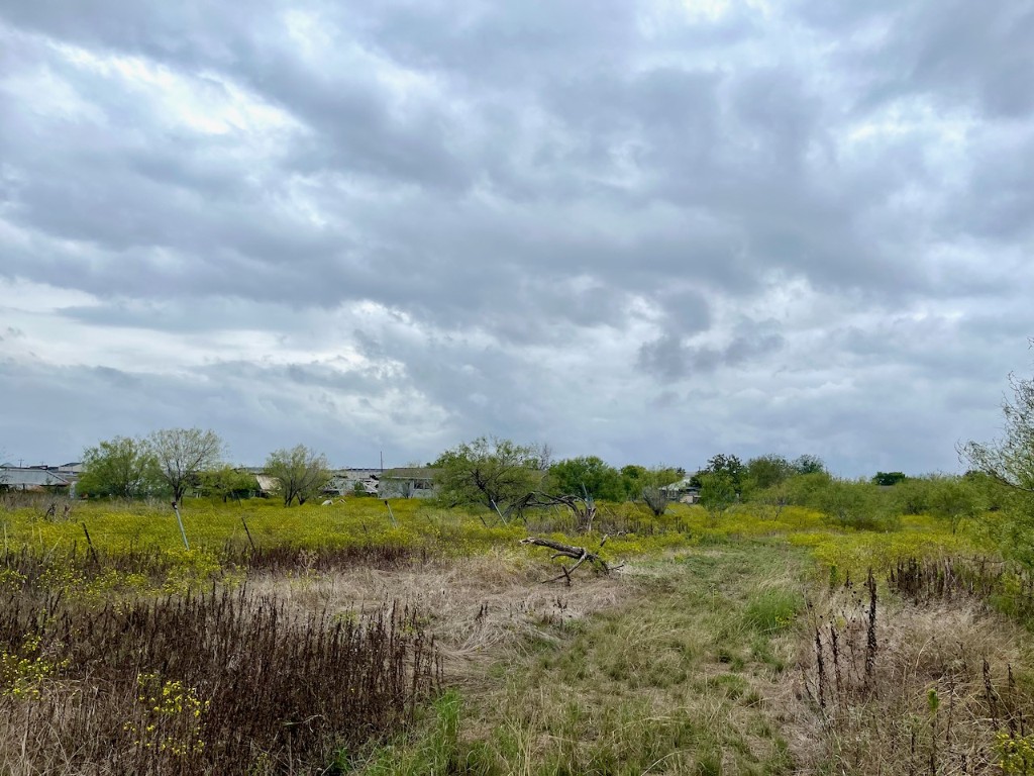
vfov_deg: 53.1
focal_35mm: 26
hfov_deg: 67.3
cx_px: 517
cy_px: 388
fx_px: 777
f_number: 1.6
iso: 50
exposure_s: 1/5076
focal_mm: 5.1
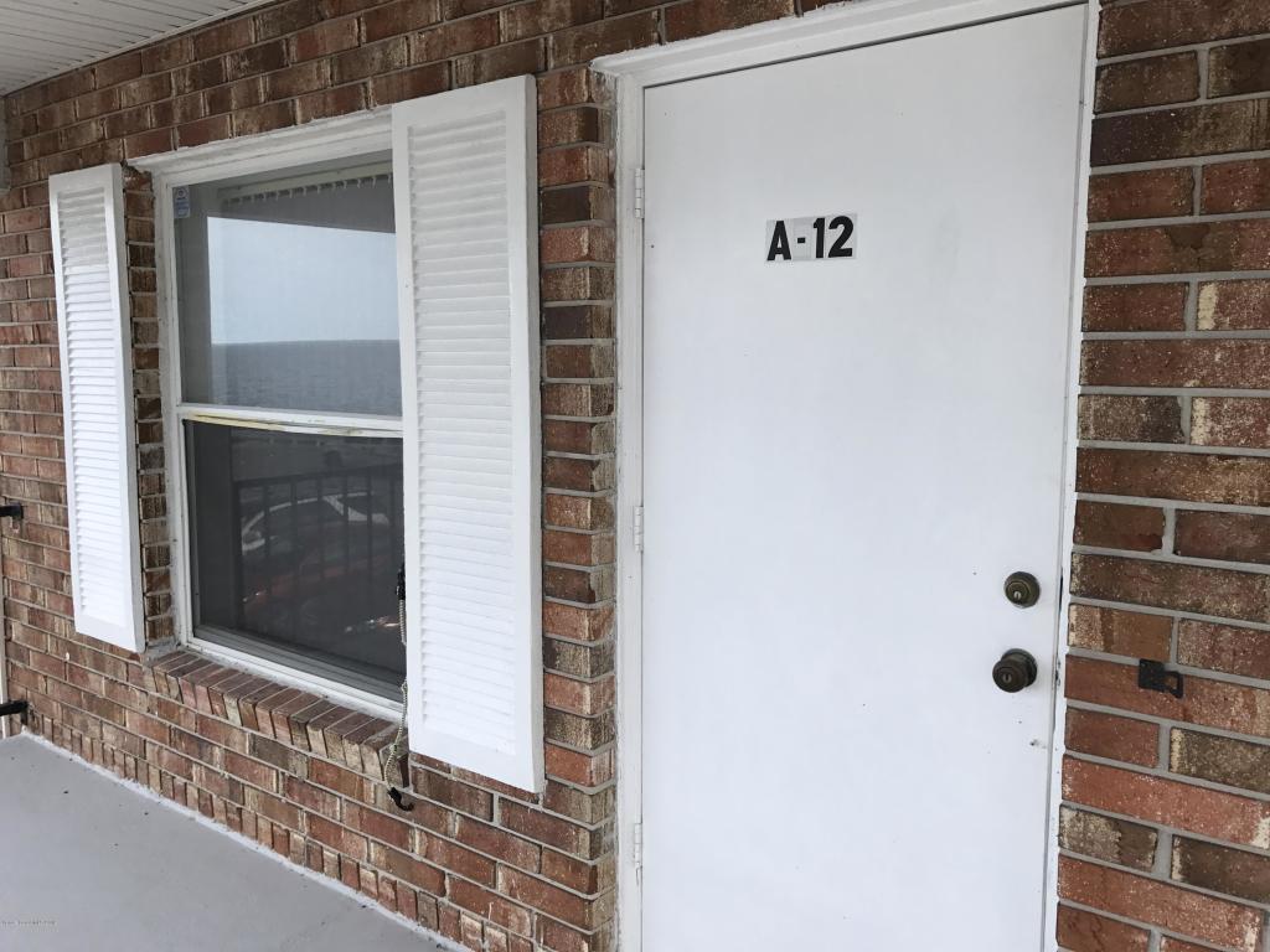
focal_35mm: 28
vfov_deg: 49.7
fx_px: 1027
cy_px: 476
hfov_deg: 63.4
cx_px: 635
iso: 20
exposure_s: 1/535
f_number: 1.8
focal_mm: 3.99
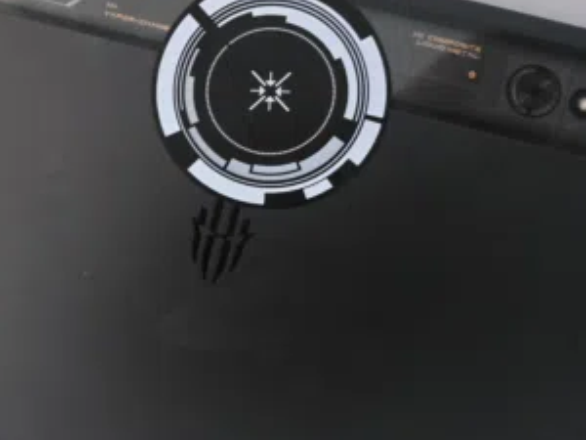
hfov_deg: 37.3
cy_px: 209
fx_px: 830
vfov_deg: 29.7
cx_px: 102
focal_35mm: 49
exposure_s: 1/33.3
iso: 1250
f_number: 1.7
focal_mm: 6.3
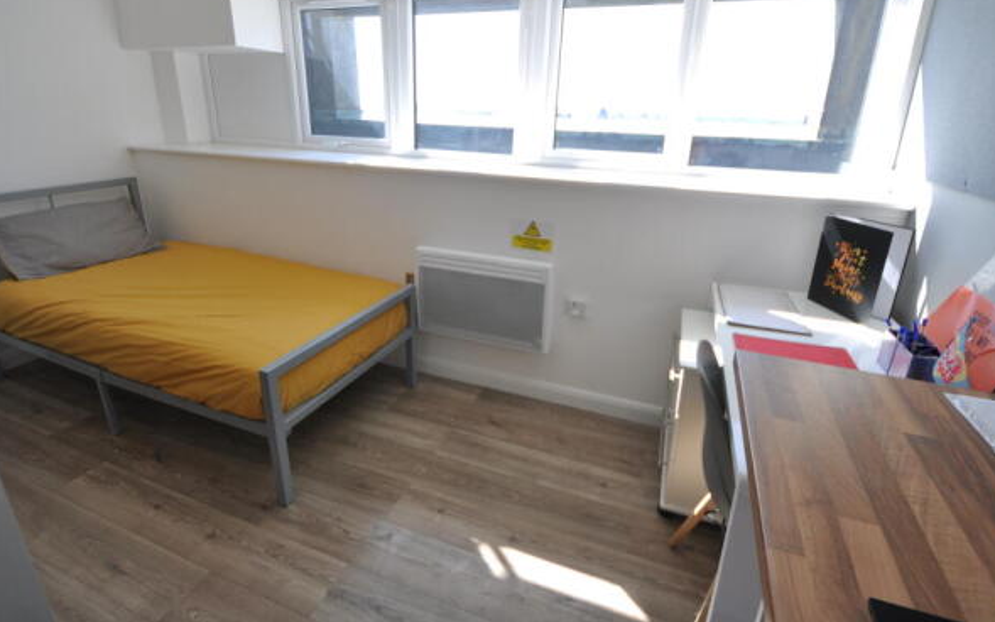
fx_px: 461
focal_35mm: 17
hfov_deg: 94.2
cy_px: 262
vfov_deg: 67.6
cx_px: 465
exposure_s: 1/80
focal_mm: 10
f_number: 4.5
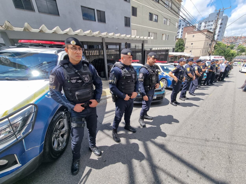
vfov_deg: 89.9
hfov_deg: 106.2
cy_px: 92
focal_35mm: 13
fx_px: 92
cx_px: 123
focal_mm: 2.2
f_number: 2.2
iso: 50
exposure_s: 1/976
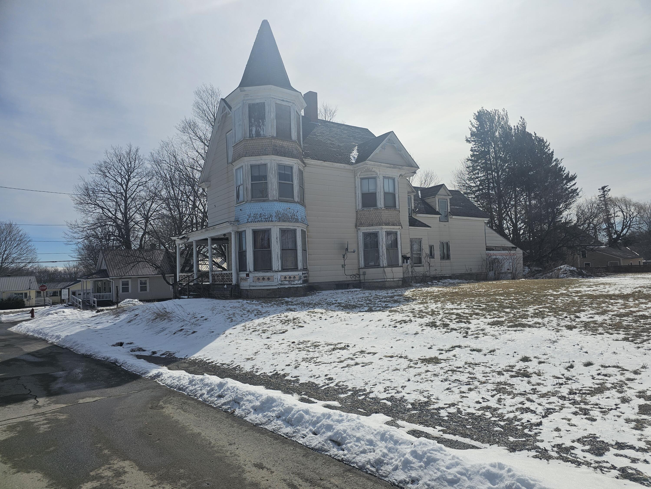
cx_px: 326
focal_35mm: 23
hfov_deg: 73.9
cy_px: 244
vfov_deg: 58.9
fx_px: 433
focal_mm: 6.3
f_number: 1.7
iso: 10
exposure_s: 1/2180
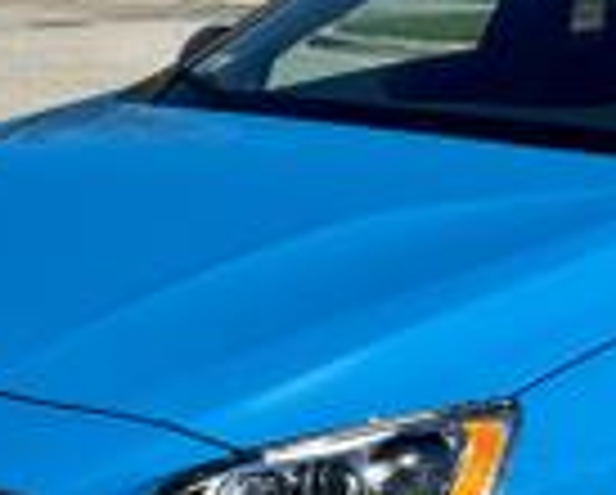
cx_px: 495
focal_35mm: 86
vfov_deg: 17.9
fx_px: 1570
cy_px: 243
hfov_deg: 21.9
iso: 80
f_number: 1.78
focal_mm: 6.76
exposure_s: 1/5814
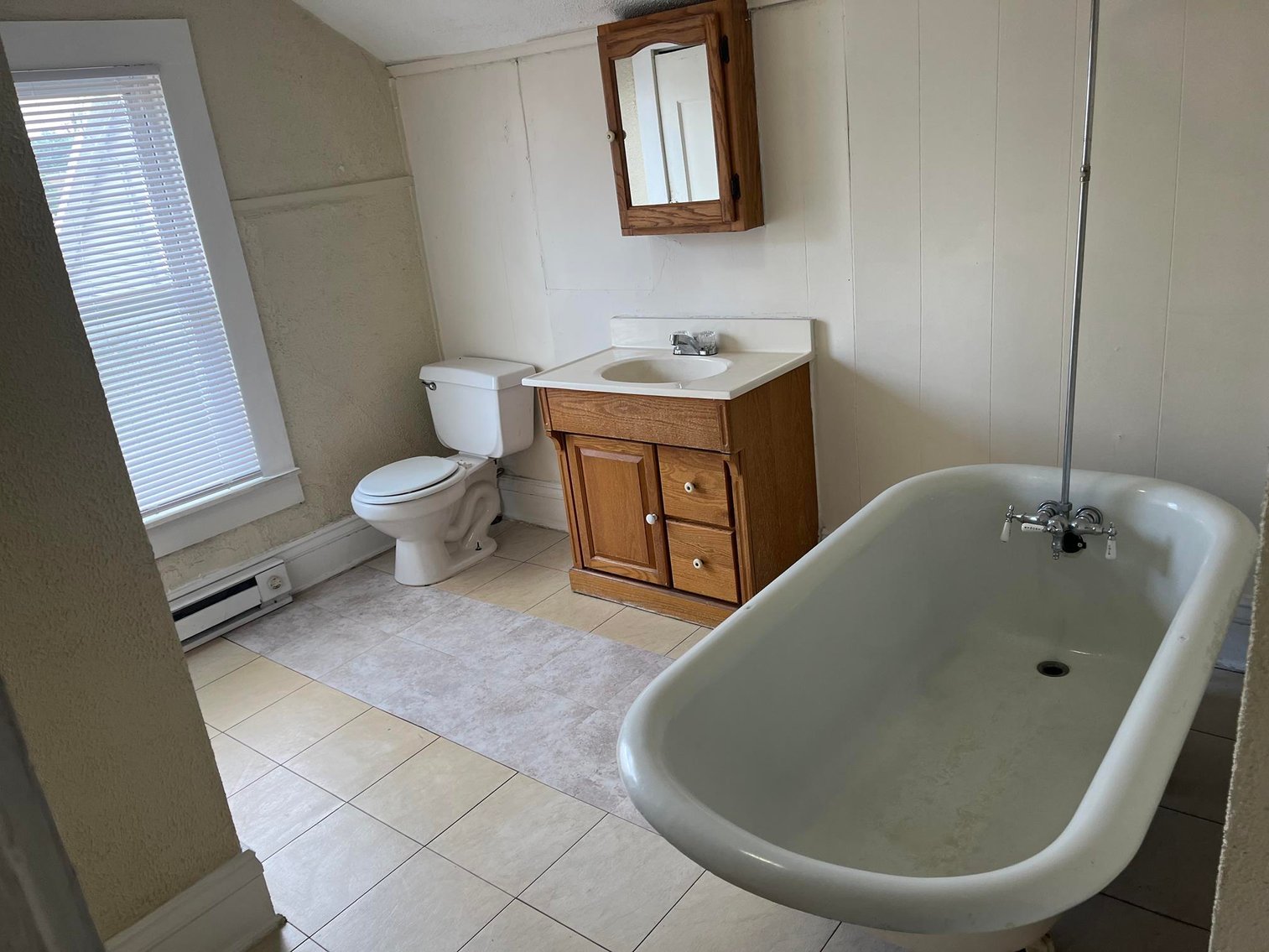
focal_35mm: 26
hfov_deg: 67.3
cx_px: 634
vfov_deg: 53.1
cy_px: 476
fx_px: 953
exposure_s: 1/121
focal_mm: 5.1
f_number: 1.6
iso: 64
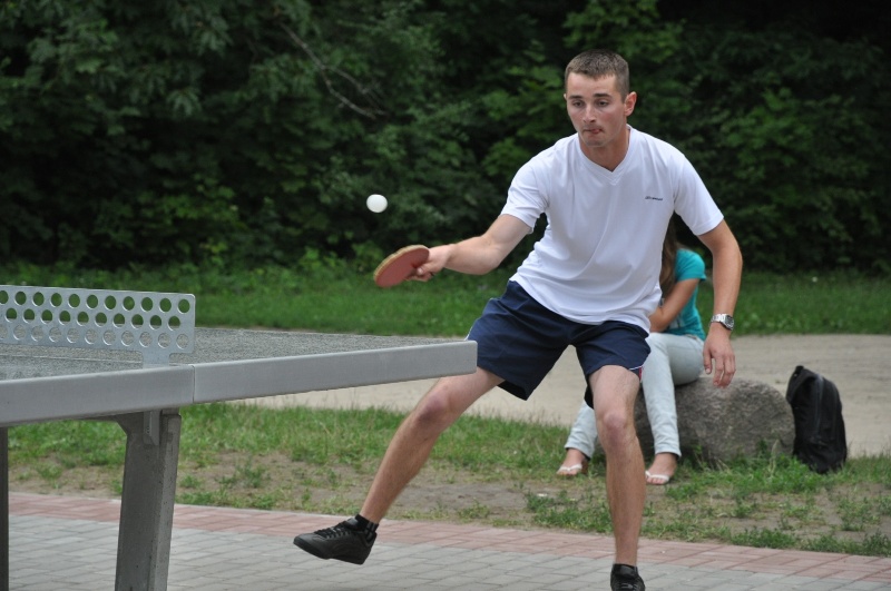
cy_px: 296
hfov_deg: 16.1
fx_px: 3151
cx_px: 446
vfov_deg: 10.7
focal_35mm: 128
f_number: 5.6
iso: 800
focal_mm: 85
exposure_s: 1/400
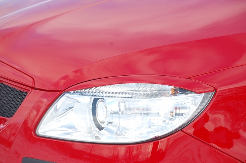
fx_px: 1074
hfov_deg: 13.1
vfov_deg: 8.7
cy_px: 82
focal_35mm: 158
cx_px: 123
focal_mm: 105
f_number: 10
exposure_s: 1/160
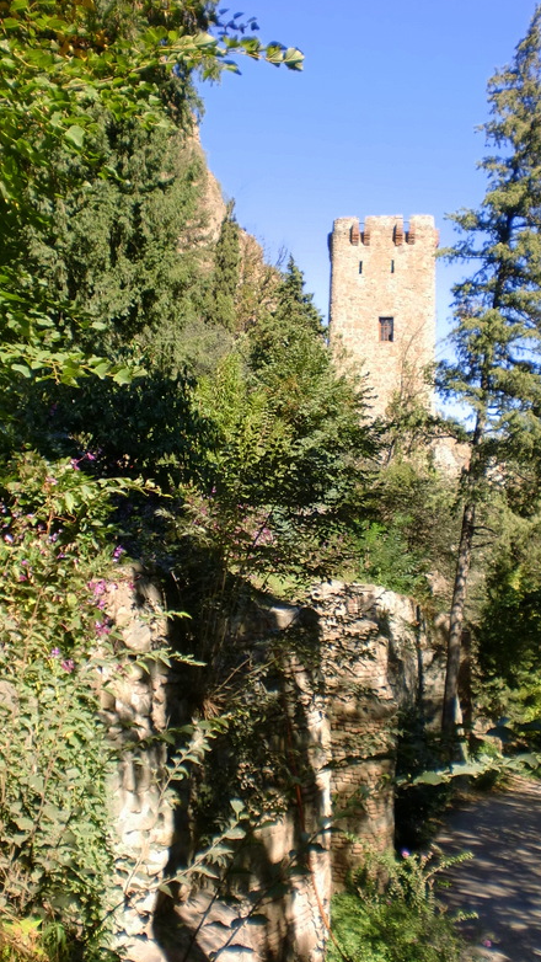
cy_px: 474
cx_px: 251
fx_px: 994
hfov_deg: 30.4
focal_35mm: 39
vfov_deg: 51.6
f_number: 3.1
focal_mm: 6.3
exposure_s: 1/400
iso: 64
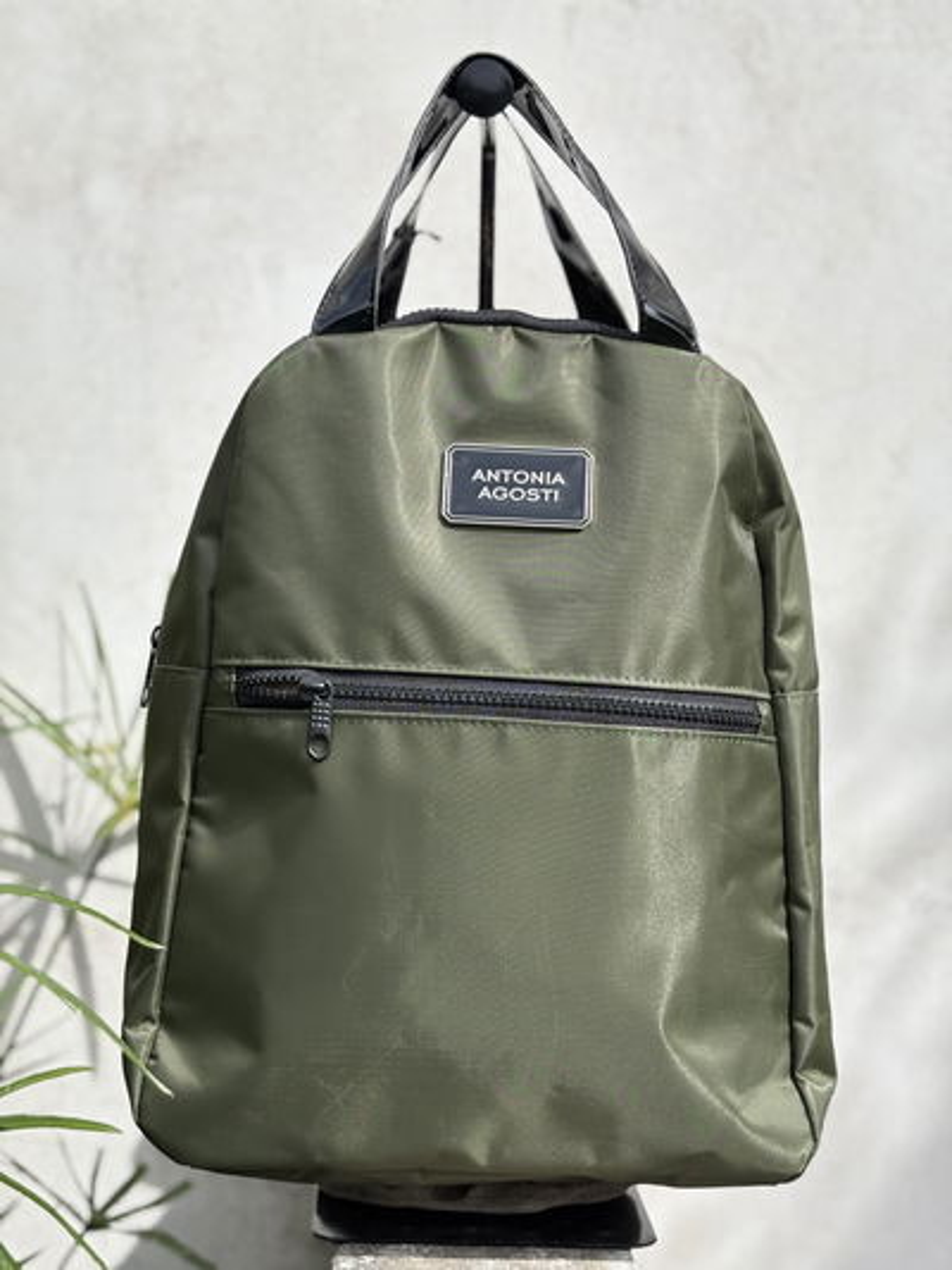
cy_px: 635
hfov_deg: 28.0
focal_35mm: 52
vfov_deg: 36.8
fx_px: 1906
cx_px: 476
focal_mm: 5.96
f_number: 1.6
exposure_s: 1/1812
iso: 32
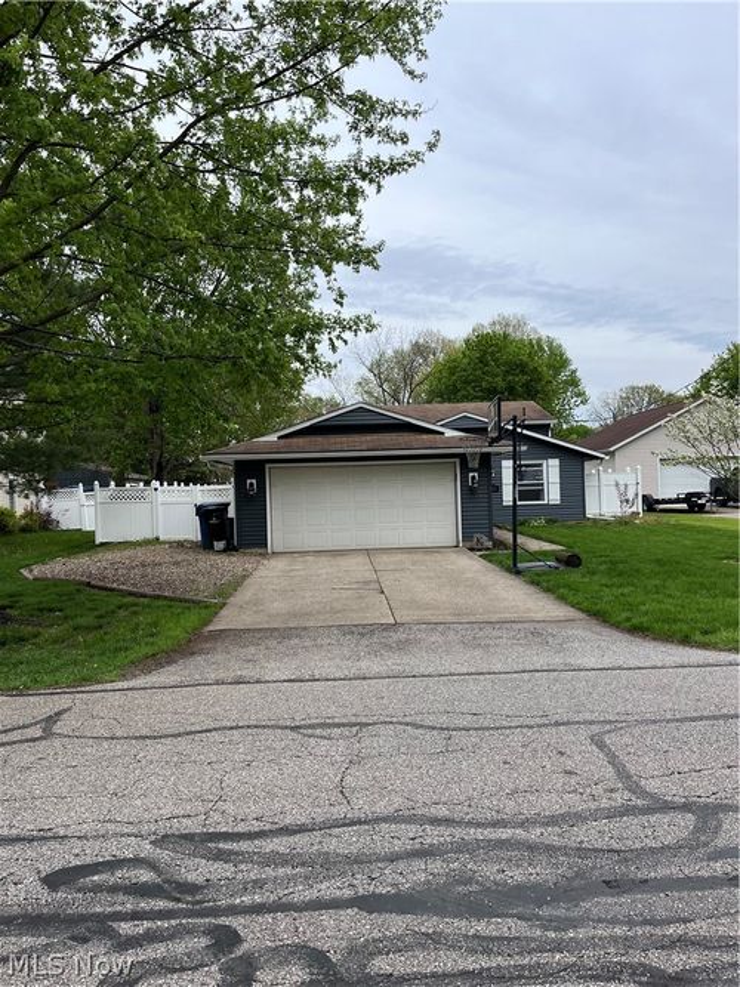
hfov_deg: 53.0
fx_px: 741
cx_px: 370
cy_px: 494
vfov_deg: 67.3
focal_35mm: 26
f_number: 1.6
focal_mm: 5.1
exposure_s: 1/1325
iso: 50
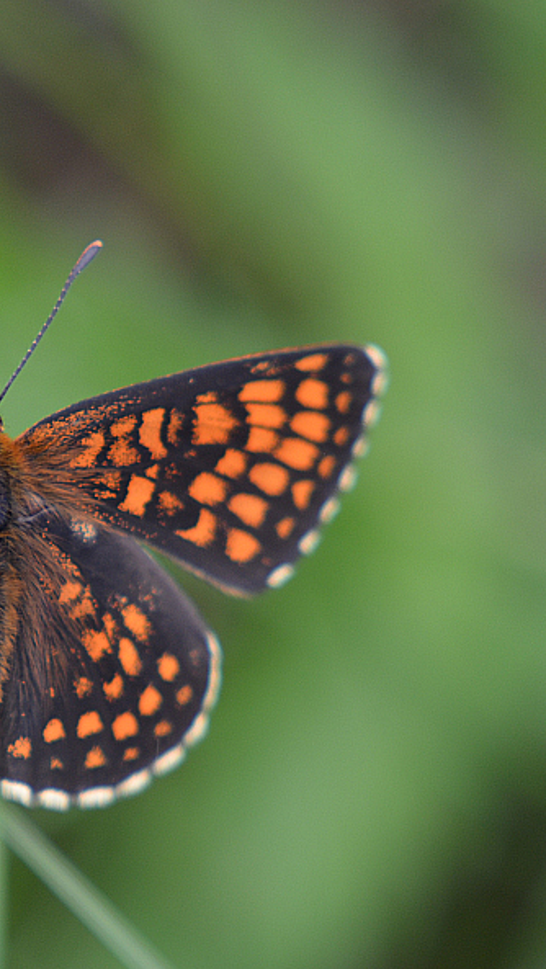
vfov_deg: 4.5
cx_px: -56
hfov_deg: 2.6
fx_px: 12239
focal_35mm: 476
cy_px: 485
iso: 280
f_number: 8
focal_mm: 200
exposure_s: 1/125
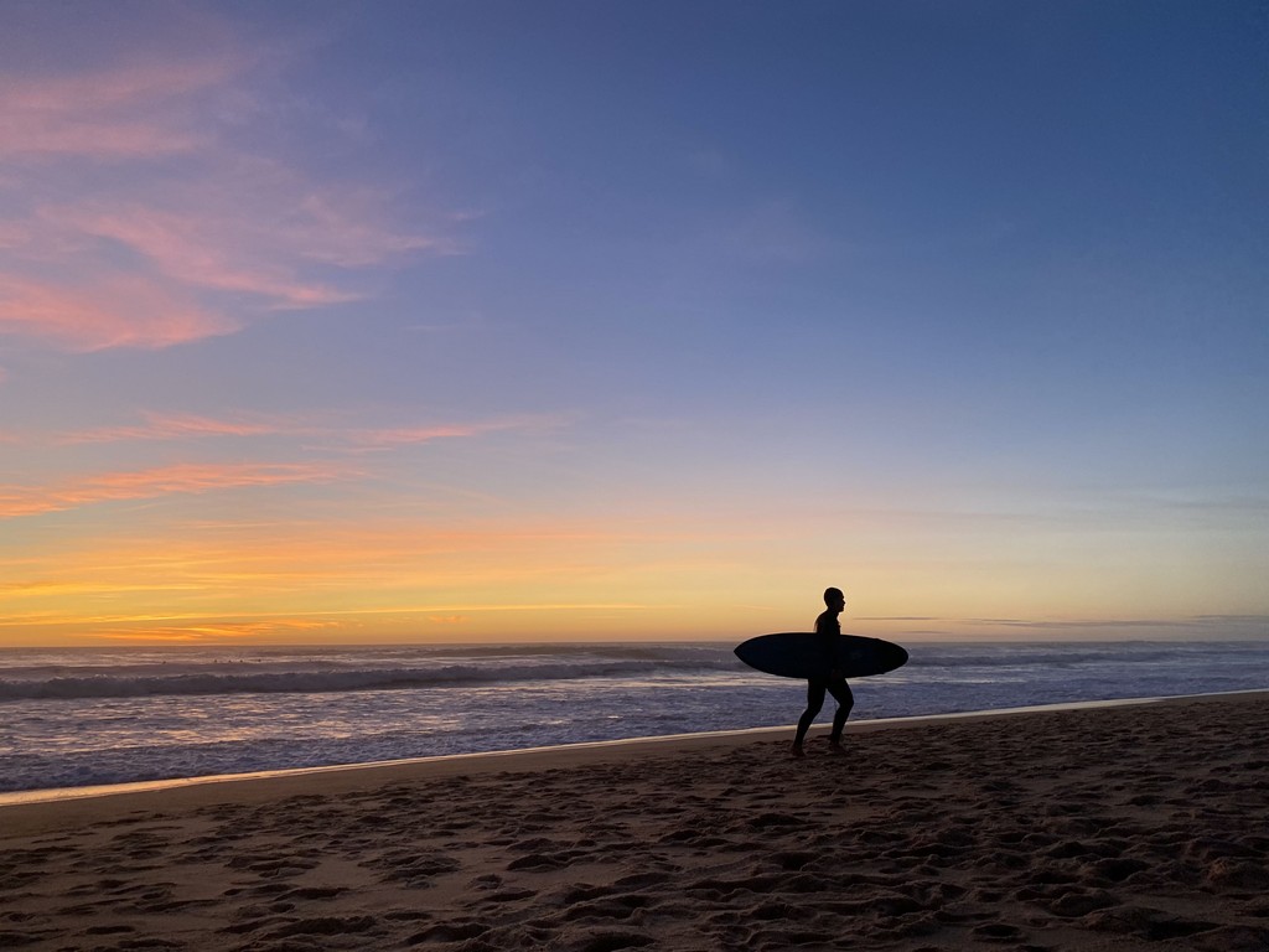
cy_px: 476
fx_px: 953
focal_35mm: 26
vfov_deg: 53.1
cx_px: 634
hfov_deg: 67.3
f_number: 1.8
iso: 100
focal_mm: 4.25
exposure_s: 1/121
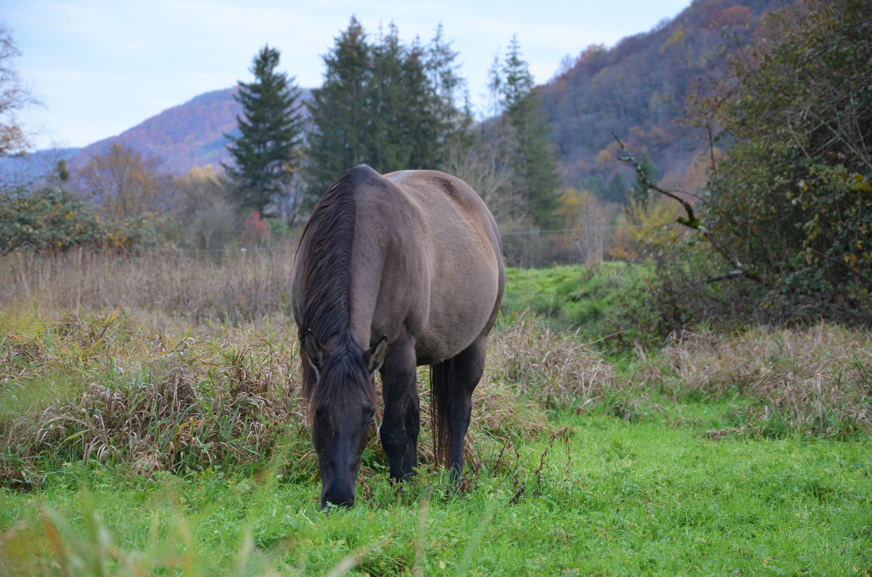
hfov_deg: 14.9
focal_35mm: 138
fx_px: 3336
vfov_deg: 9.9
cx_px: 436
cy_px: 288
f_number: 5.6
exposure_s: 1/125
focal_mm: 92
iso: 360
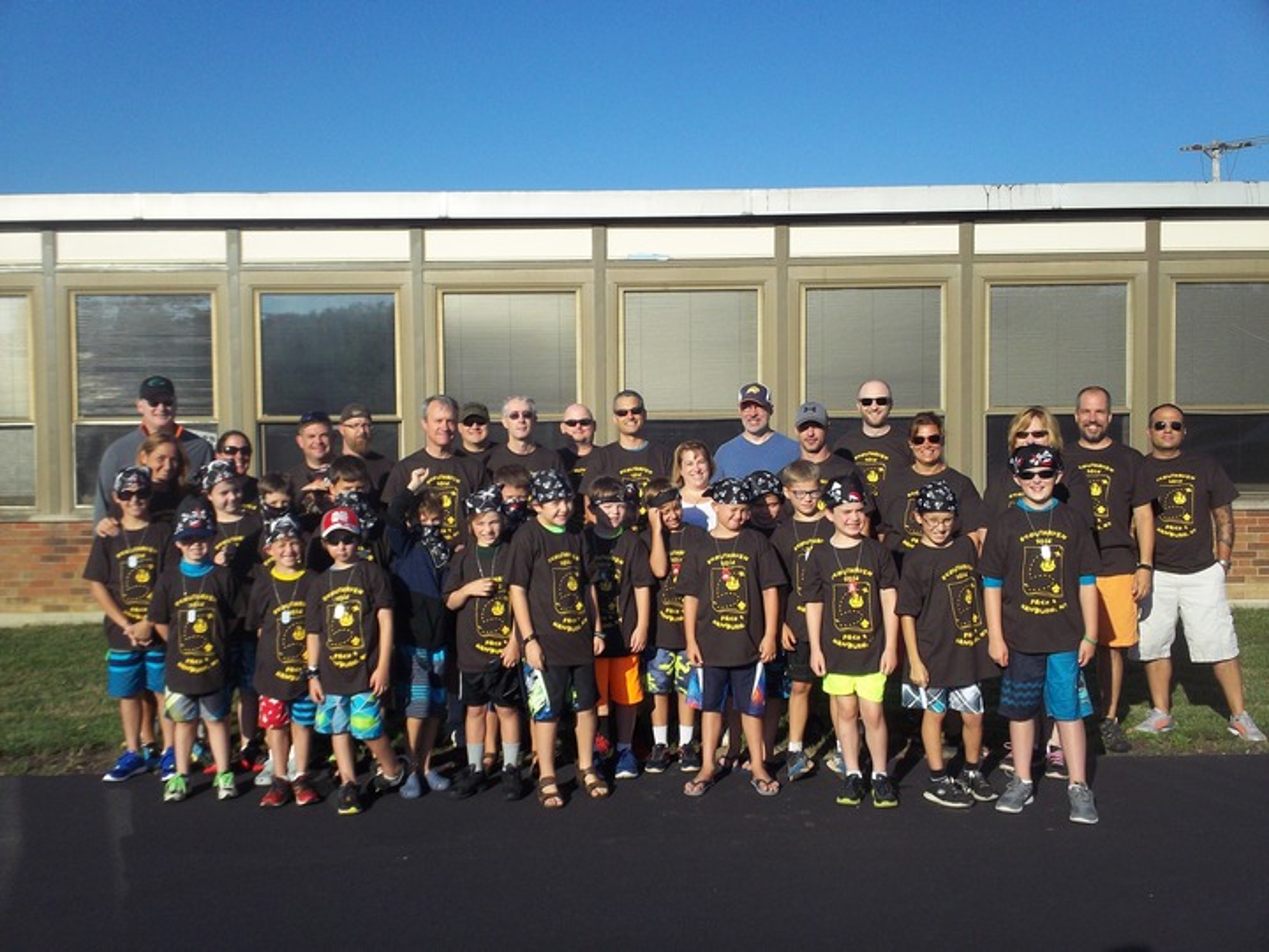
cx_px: 634
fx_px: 1393
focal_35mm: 38
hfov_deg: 49.0
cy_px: 476
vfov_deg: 37.7
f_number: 4.5
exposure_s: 1/640
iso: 80
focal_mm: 6.3
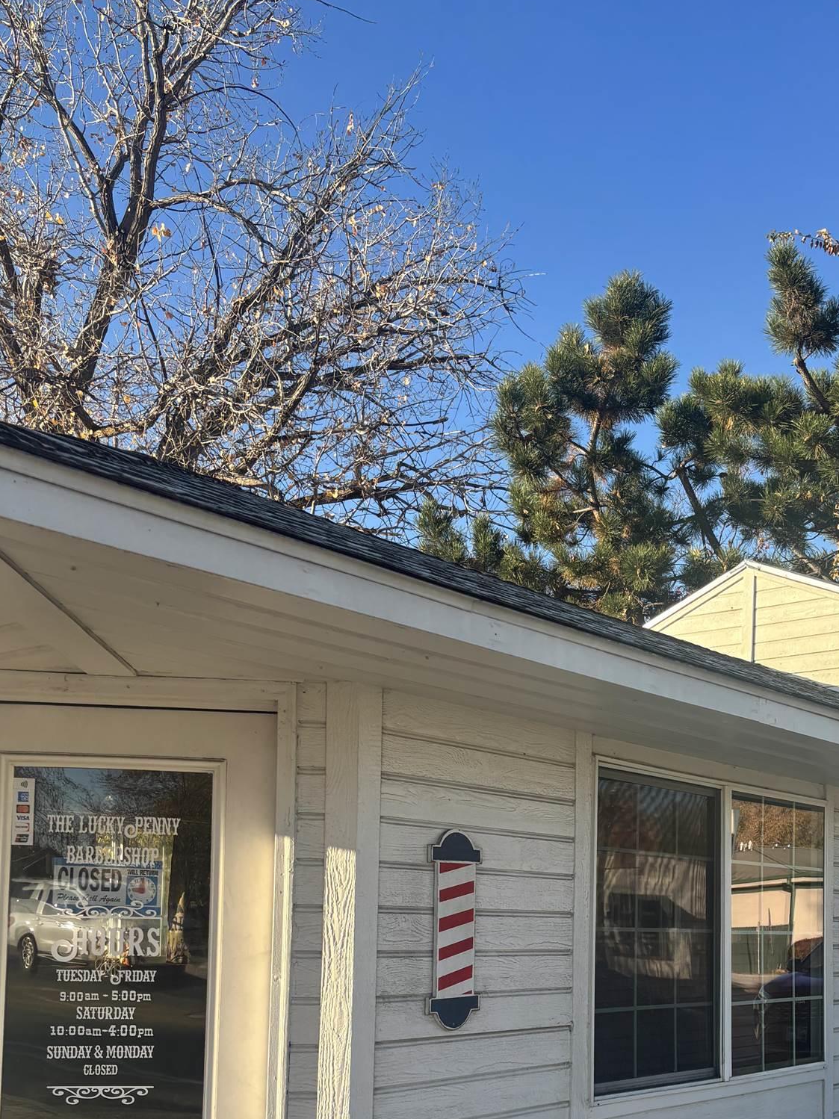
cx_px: 584
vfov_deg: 45.1
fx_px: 1293
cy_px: 849
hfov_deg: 35.5
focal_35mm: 40
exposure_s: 1/1248
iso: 50
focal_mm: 5.96
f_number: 1.6
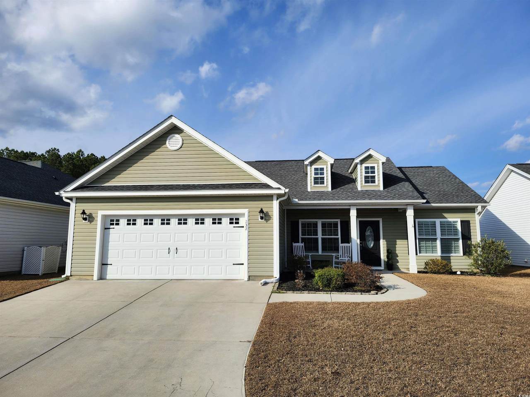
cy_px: 198
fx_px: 352
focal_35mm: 23
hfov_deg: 73.9
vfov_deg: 58.9
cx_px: 265
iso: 25
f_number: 1.8
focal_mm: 5.54
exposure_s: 1/2180
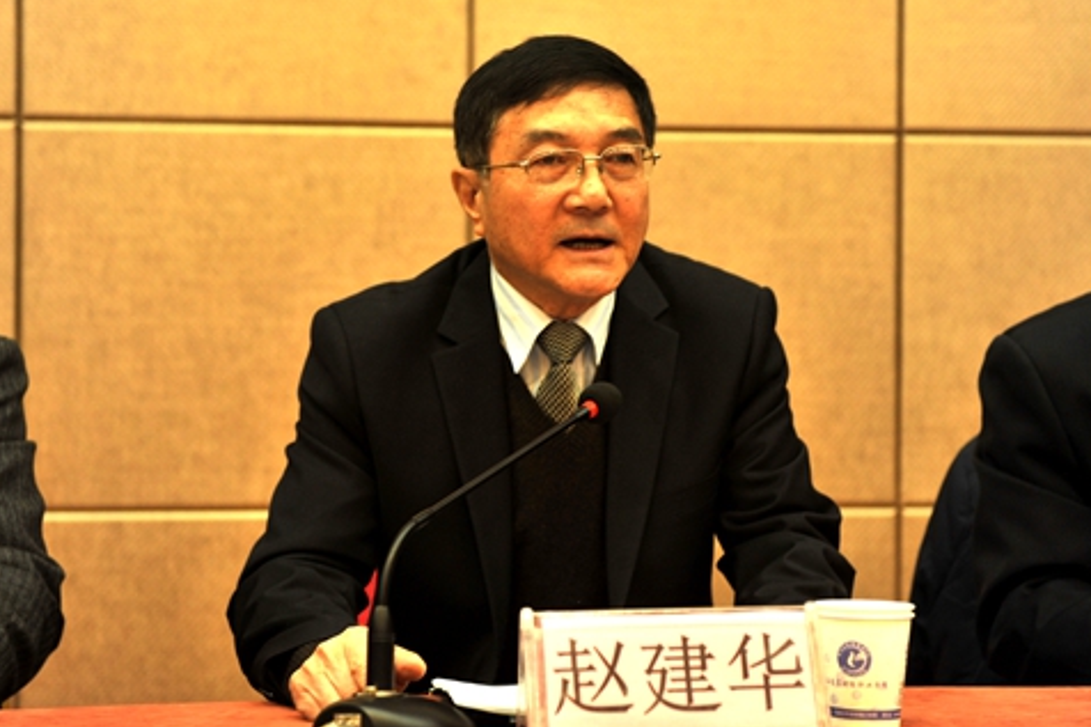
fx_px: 2363
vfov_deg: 17.5
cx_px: 541
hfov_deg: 26.0
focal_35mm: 78
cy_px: 331
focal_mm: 70
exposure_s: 1/80
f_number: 4
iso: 800
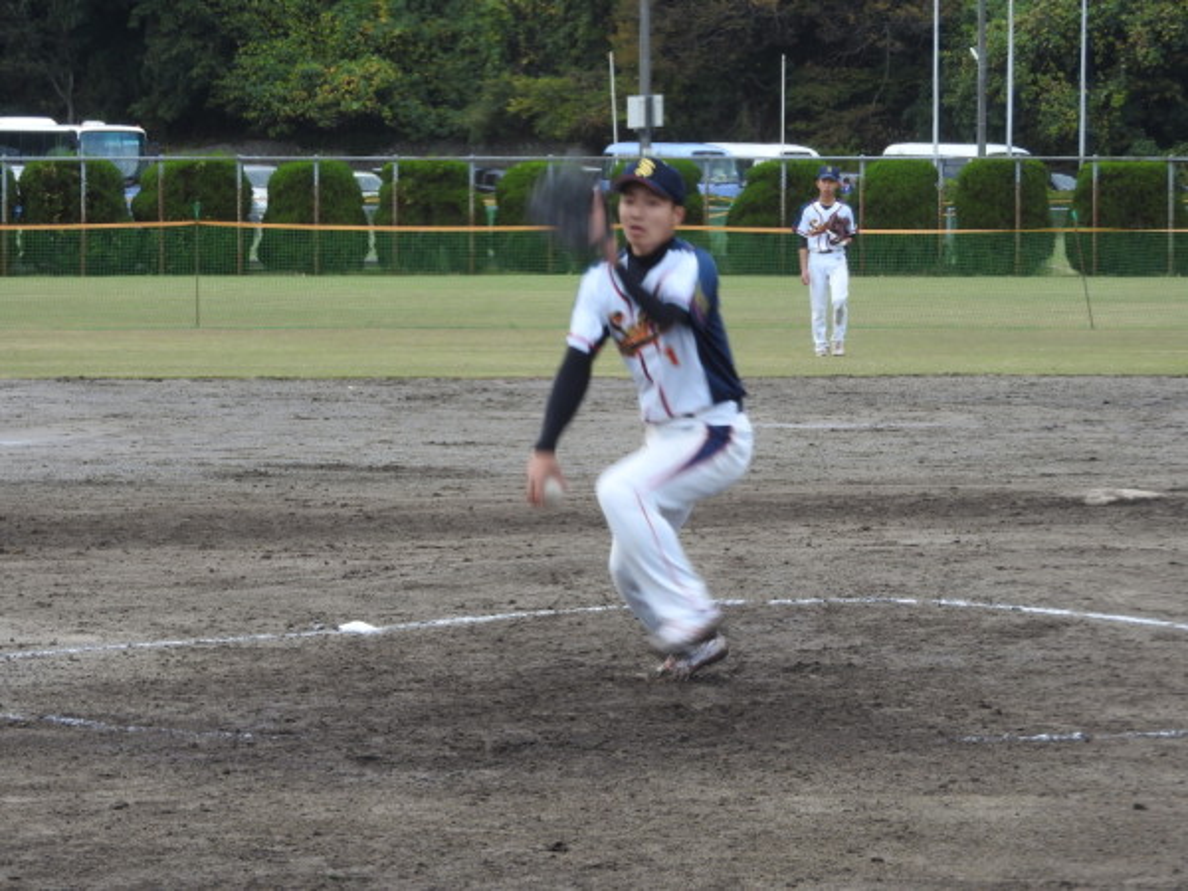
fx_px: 7550
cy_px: 446
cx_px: 594
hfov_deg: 9.0
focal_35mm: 220
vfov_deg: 6.8
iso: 100
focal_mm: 39.4
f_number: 5.3
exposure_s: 1/60
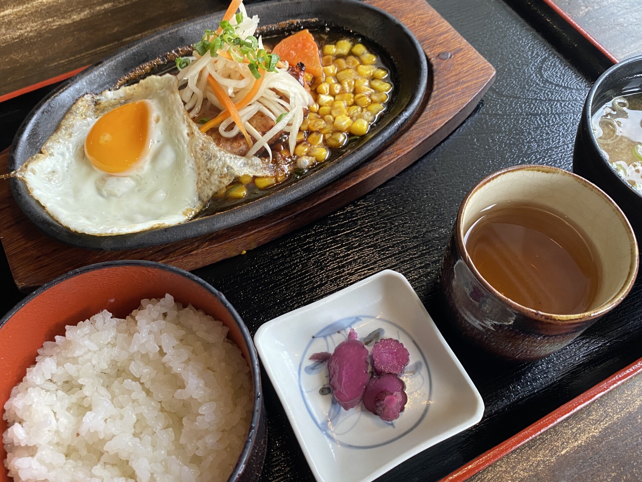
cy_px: 241
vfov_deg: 53.1
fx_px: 482
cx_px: 321
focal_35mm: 26
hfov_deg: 67.3
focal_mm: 4.25
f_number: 1.8
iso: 125
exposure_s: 1/60
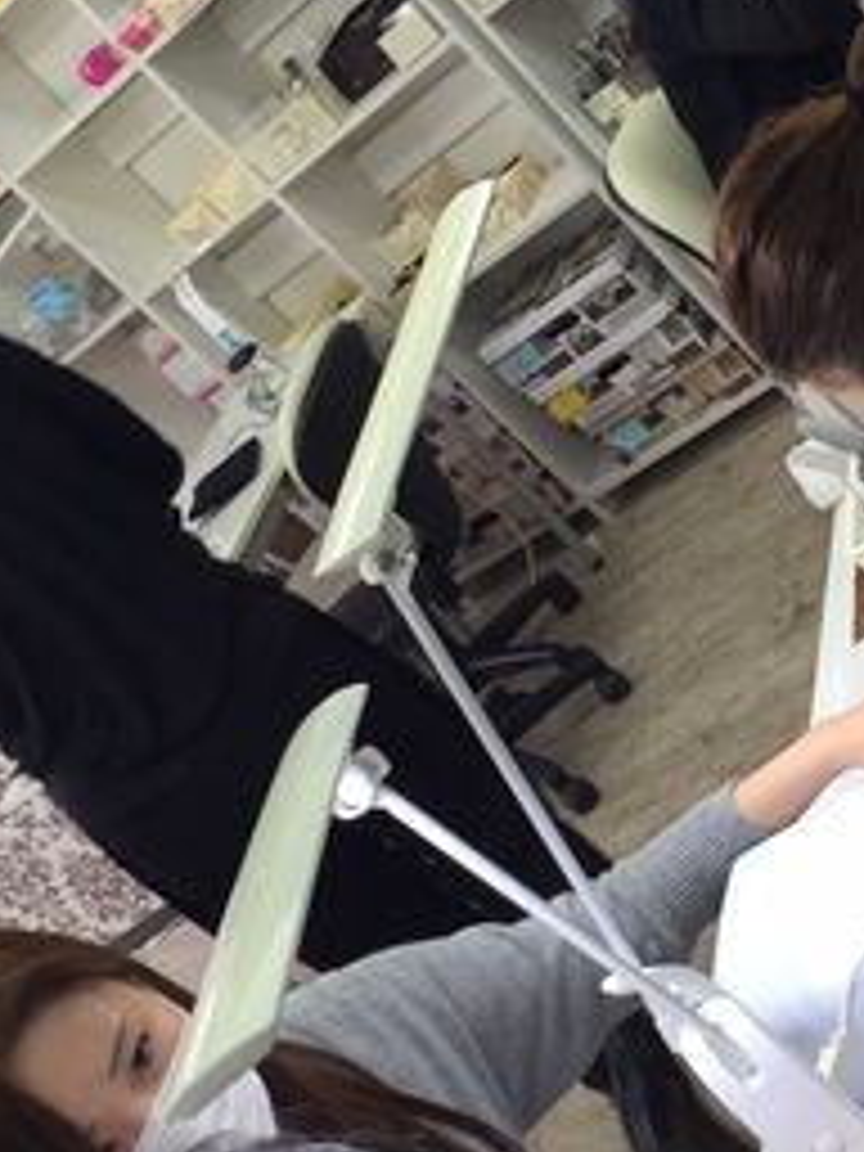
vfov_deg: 28.4
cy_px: 747
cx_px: 670
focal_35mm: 68
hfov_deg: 21.4
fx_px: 2263
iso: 32
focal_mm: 4.15
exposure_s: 1/60
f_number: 2.2
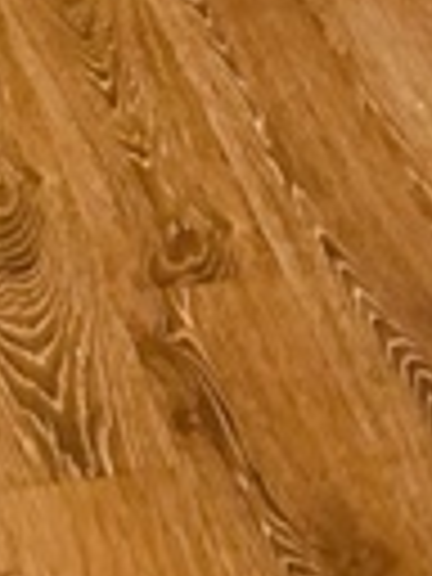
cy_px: -648
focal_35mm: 120
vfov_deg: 13.5
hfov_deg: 11.5
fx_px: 1997
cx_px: -315
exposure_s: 1/60
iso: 800
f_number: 1.78
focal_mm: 6.86
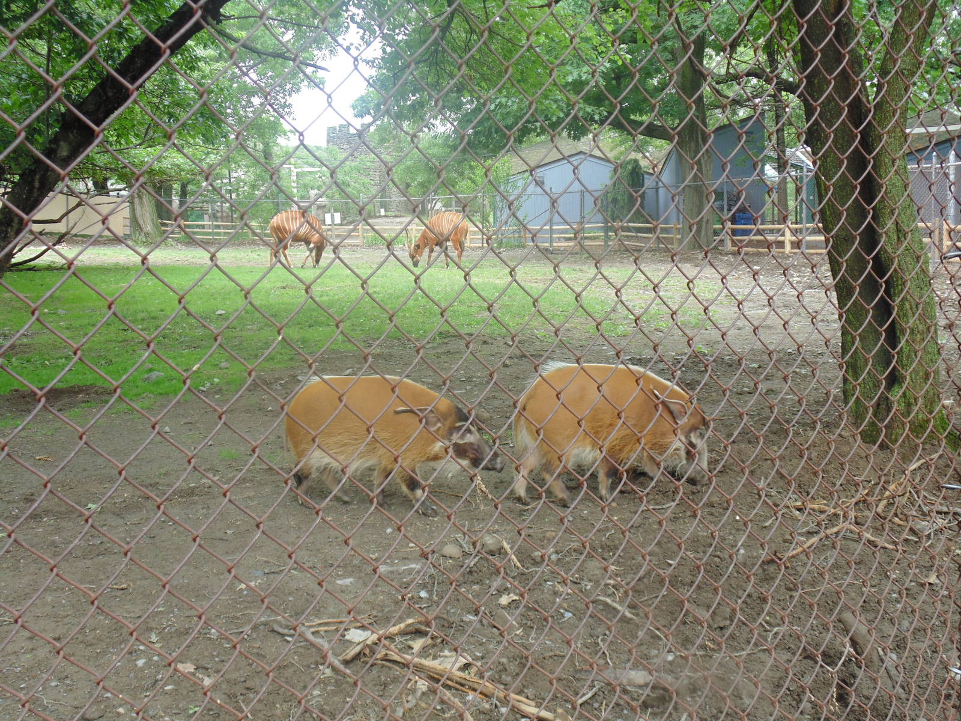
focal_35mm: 41
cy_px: 360
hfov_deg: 45.8
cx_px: 480
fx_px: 1138
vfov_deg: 35.1
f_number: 3.6
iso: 80
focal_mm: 7.4
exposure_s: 1/60
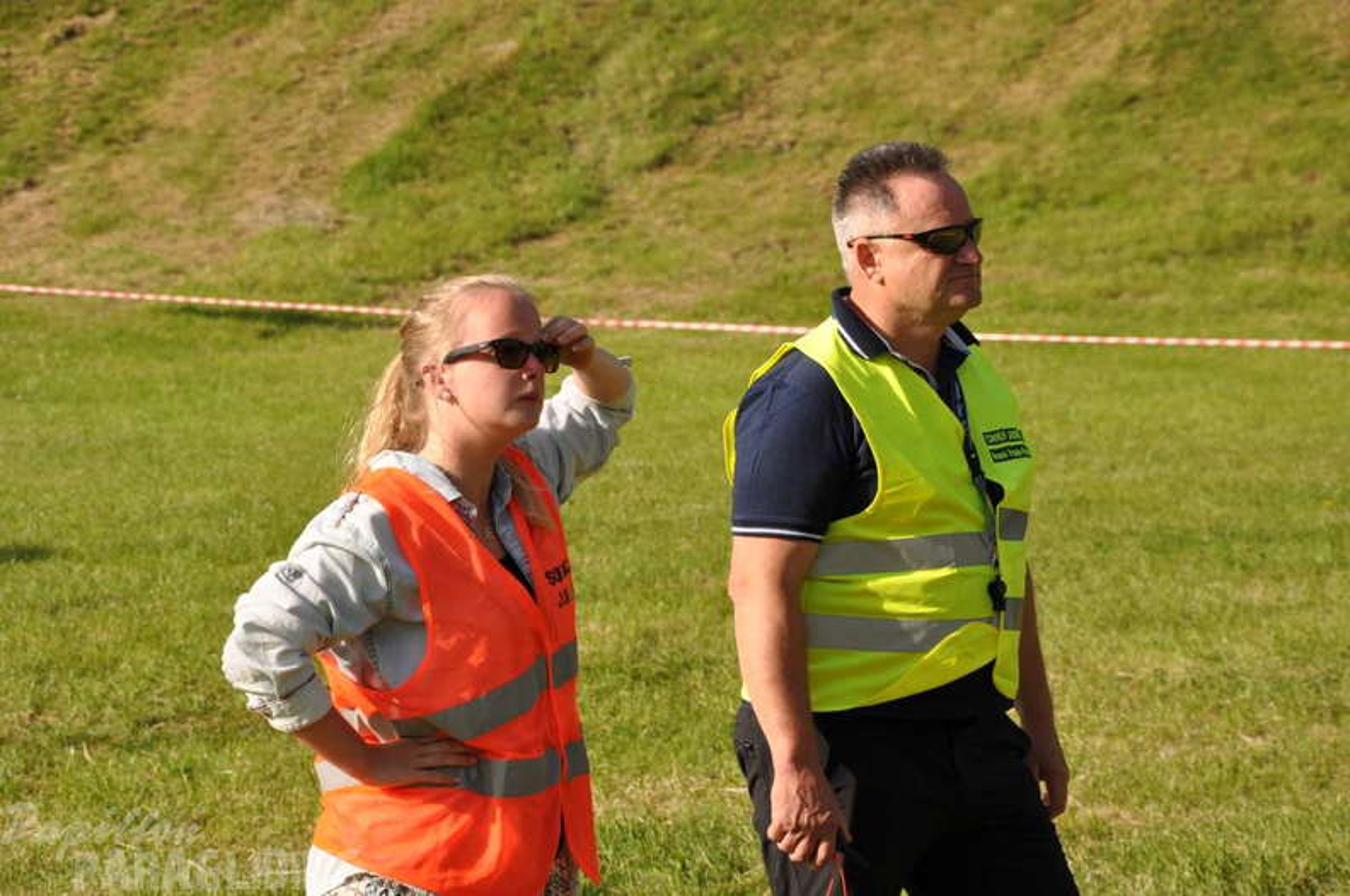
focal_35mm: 138
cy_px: 448
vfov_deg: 9.9
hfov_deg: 14.9
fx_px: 5169
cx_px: 675
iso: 200
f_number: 9
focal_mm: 92
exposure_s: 1/320
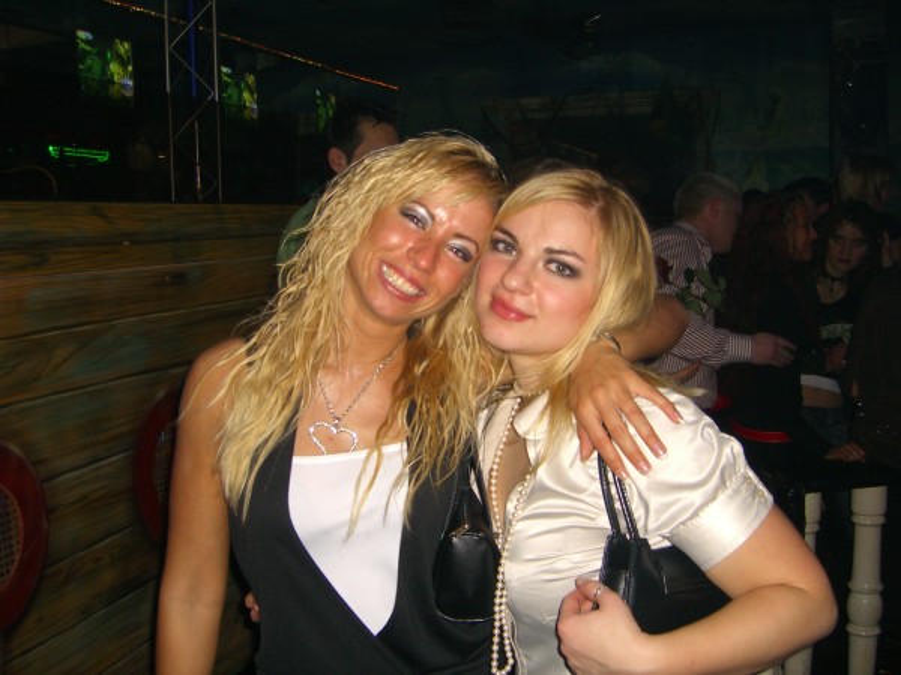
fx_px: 989
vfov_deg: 37.7
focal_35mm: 38
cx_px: 450
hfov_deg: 49.0
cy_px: 338
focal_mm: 7.9
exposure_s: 1/60
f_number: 2.8
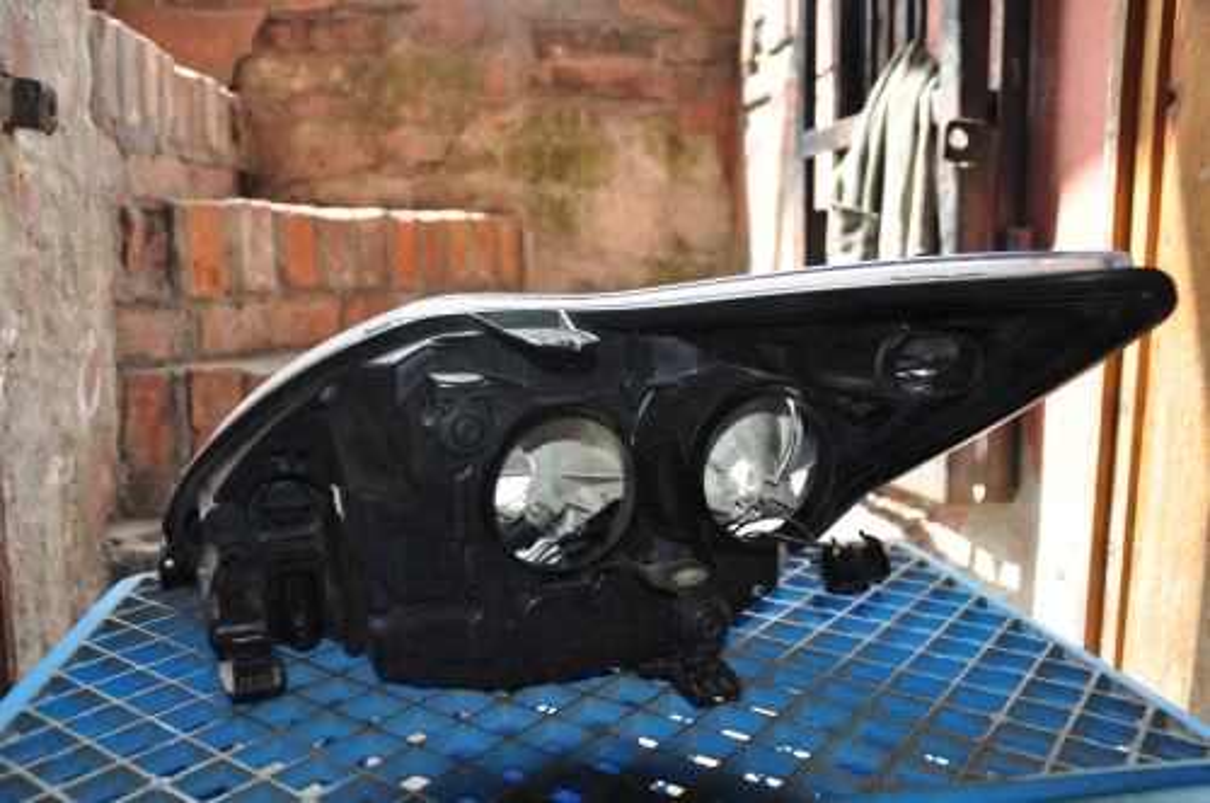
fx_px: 1057
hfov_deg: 59.6
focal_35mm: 32
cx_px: 605
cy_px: 402
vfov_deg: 41.6
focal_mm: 21
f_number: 3.8
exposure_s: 1/200
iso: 320
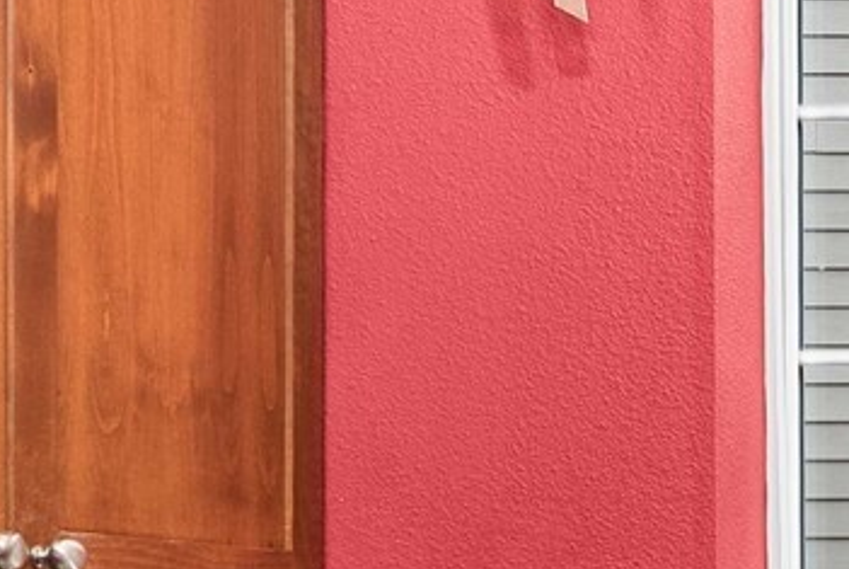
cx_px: 1491
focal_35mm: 82
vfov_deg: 15.8
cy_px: 751
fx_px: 1936
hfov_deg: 19.3
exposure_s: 1/13
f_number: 7.1
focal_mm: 17
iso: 1000
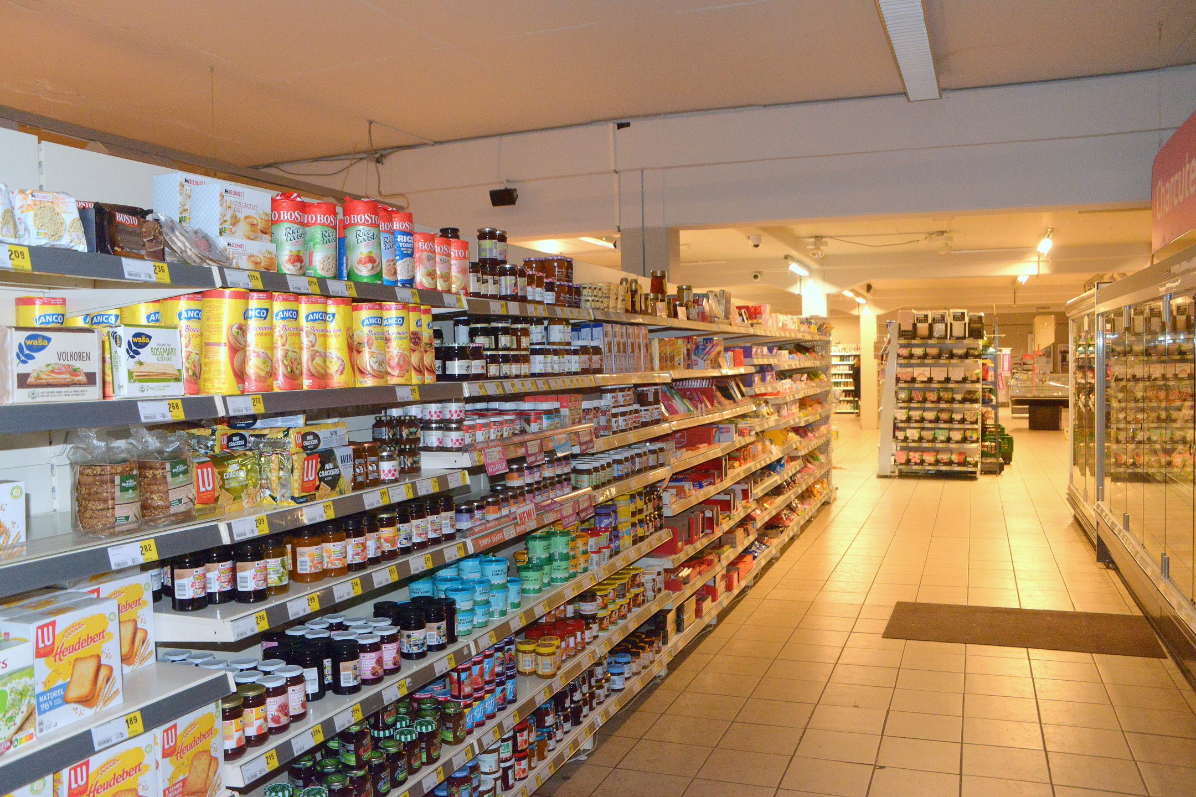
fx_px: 930
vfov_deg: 46.4
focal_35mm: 28
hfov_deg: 65.5
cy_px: 398
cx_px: 598
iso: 5600
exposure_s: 1/125
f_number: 6.3
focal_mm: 28
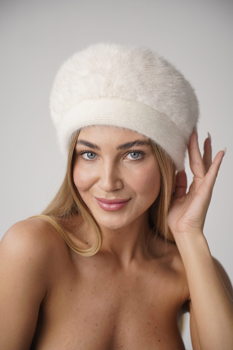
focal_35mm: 59
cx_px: 116
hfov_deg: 23.0
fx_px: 573
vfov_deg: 33.9
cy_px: 175
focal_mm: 59
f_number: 2.8
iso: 400
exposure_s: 1/500
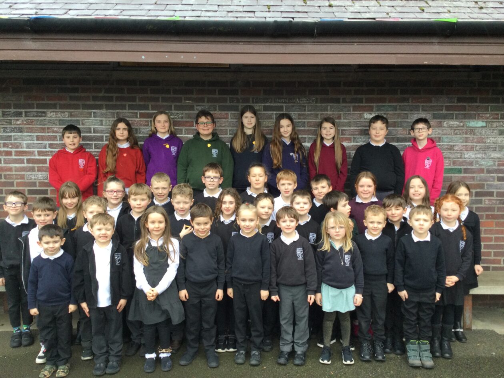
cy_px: 189
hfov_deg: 58.4
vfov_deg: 45.4
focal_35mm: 31
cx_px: 252
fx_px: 451
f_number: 2.4
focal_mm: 3.3
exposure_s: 1/33
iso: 25
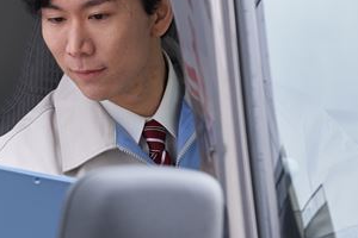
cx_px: 42
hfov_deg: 4.8
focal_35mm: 427
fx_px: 4246
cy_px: 95
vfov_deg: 3.2
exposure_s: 1/160
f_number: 4.5
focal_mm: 178
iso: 400
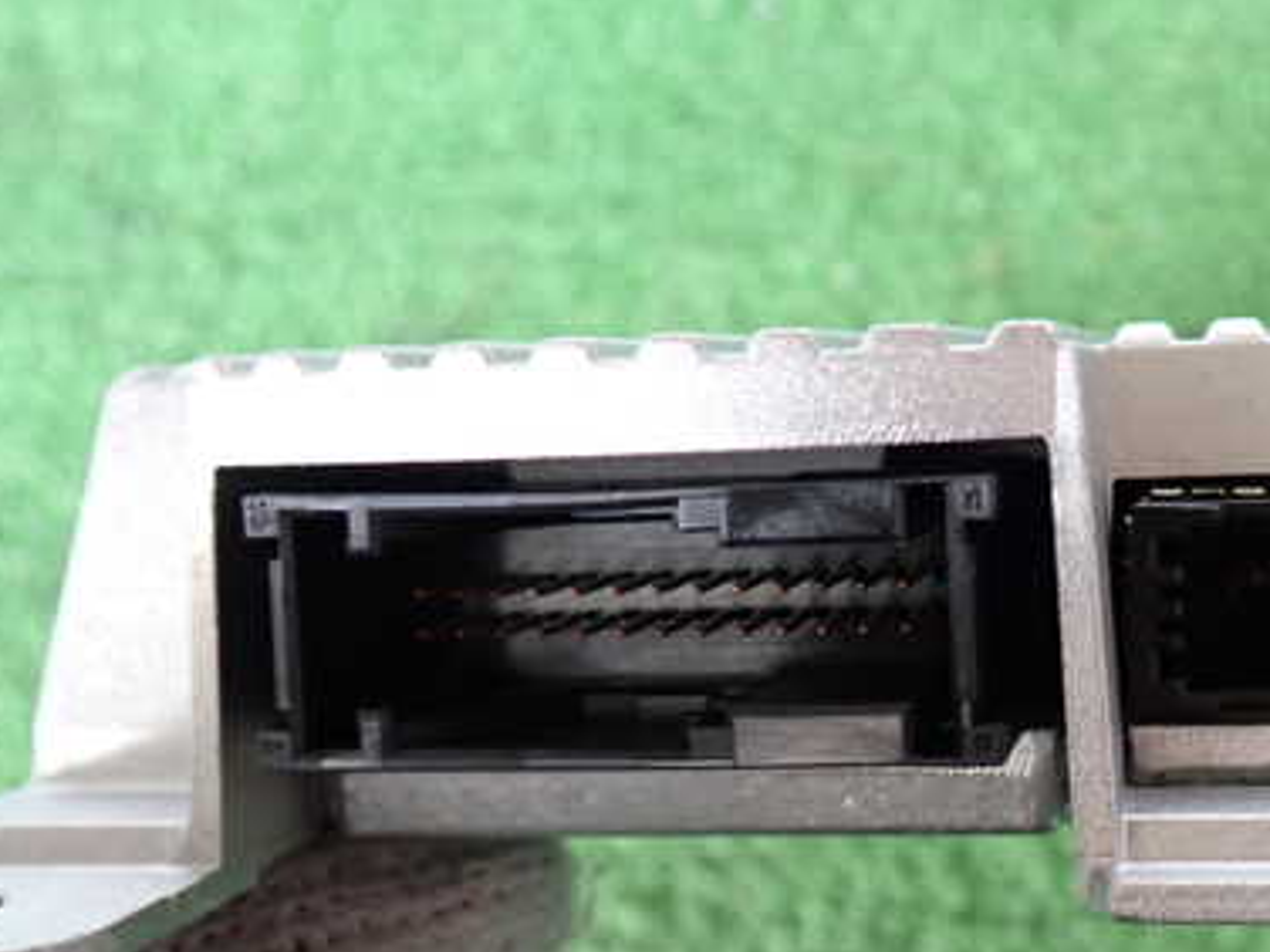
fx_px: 1871
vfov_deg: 28.5
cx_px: 936
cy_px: 591
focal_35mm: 51
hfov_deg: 36.7
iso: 400
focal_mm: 5.79
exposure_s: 1/30
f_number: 2.4
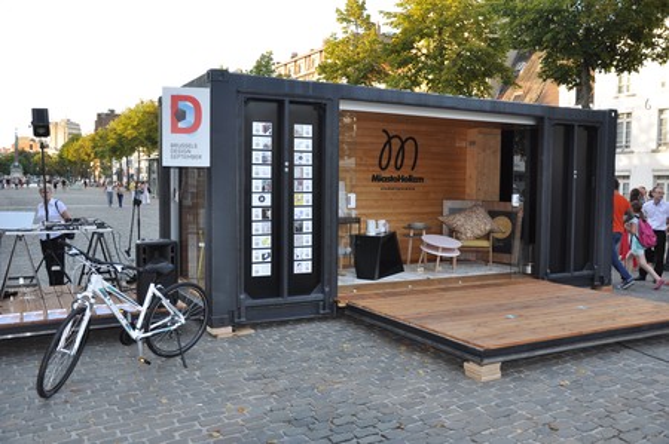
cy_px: 222
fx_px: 613
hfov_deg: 57.3
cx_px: 334
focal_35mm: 33
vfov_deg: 39.9
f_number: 3.8
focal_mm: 22
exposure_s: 1/125
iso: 200
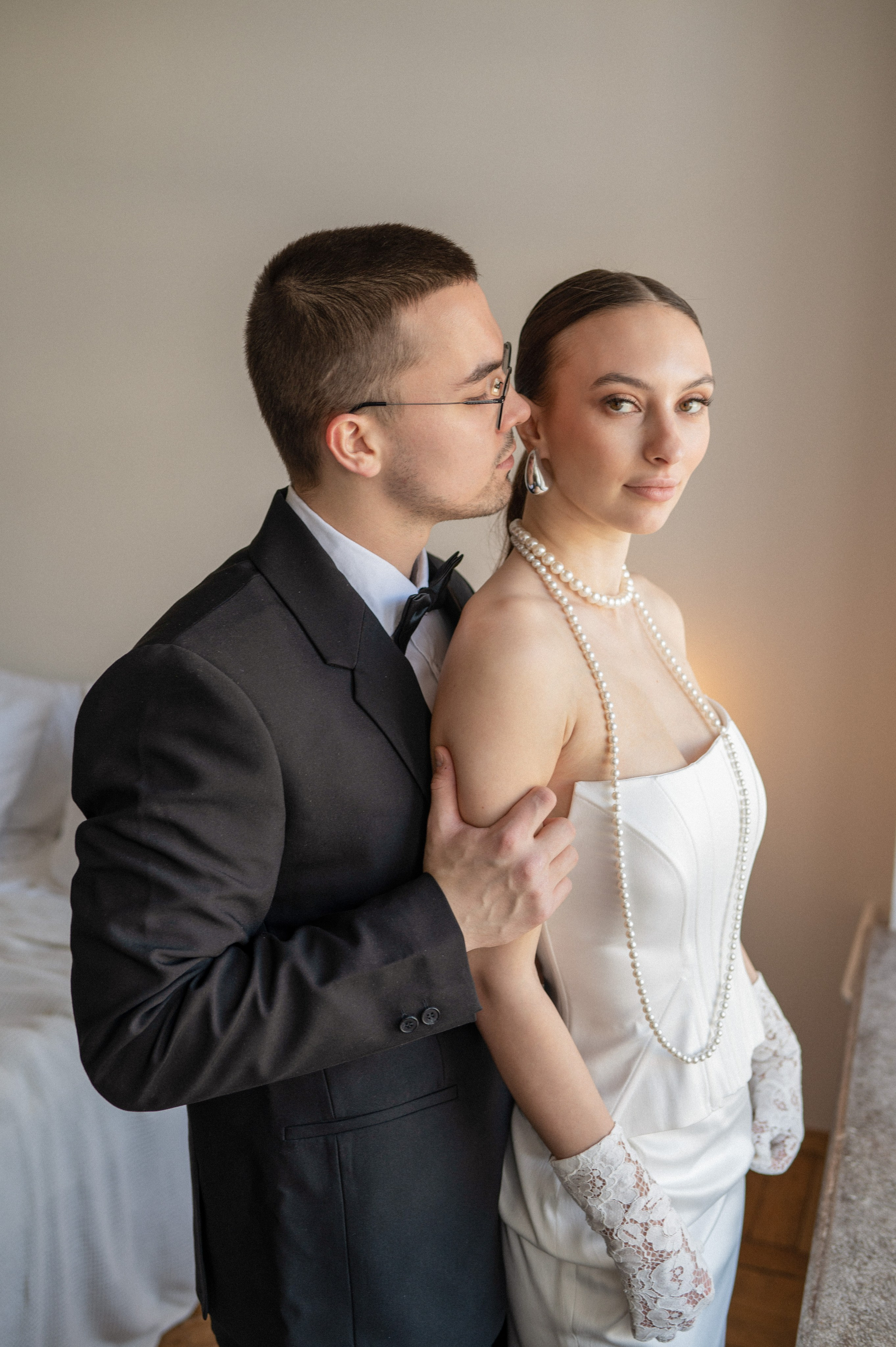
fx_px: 1308
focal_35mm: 35
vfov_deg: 54.5
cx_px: 448
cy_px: 674
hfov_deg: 37.8
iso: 160
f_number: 3.2
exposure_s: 1/160
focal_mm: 35
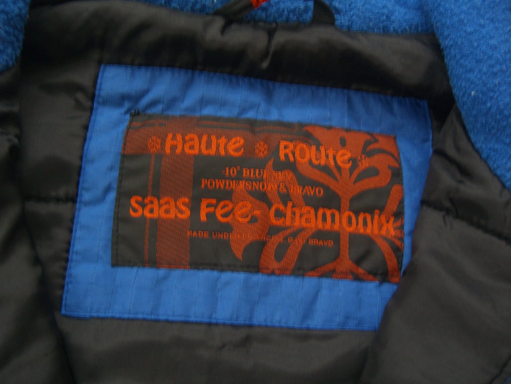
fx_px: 561
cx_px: 256
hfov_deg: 49.0
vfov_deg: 37.7
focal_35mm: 38
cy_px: 192
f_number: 2.8
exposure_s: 1/8
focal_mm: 7.9
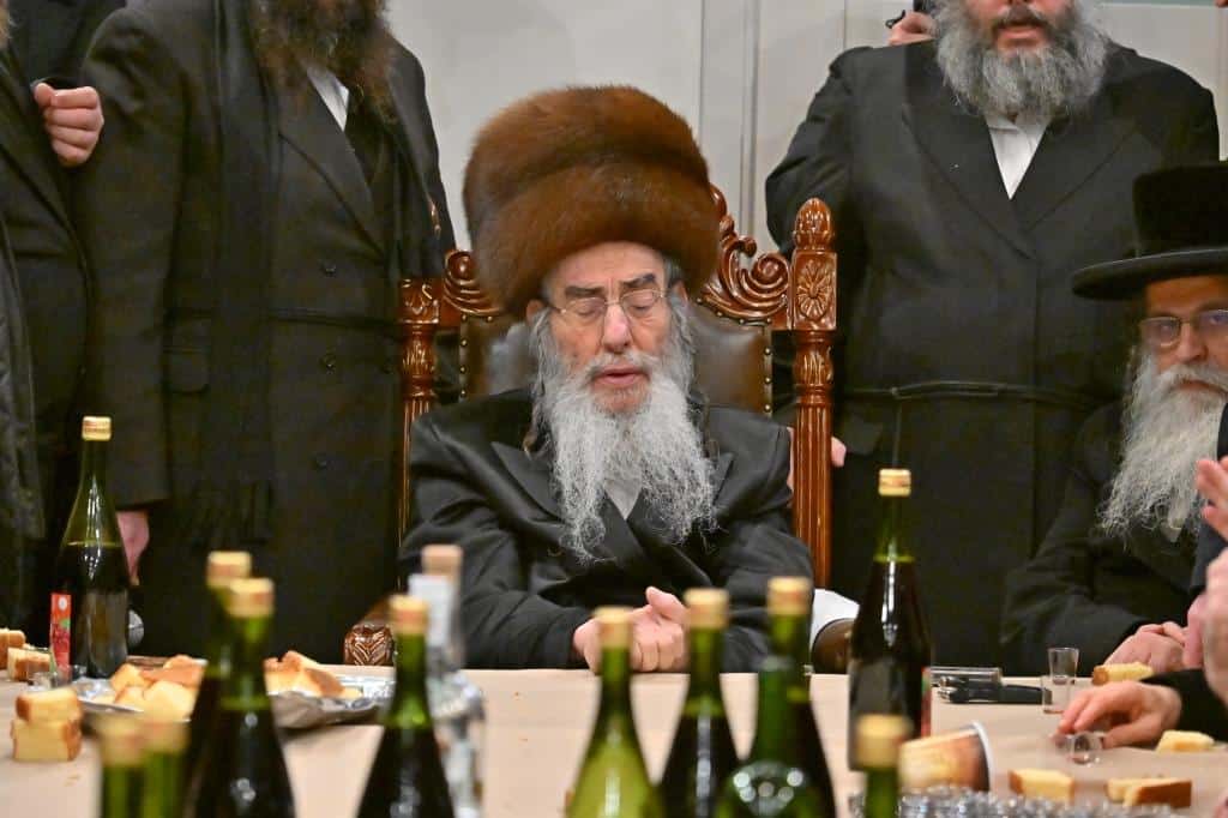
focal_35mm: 180
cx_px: 614
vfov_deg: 7.6
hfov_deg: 11.4
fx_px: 6138
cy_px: 409
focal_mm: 120
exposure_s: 1/160
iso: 3200
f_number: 4
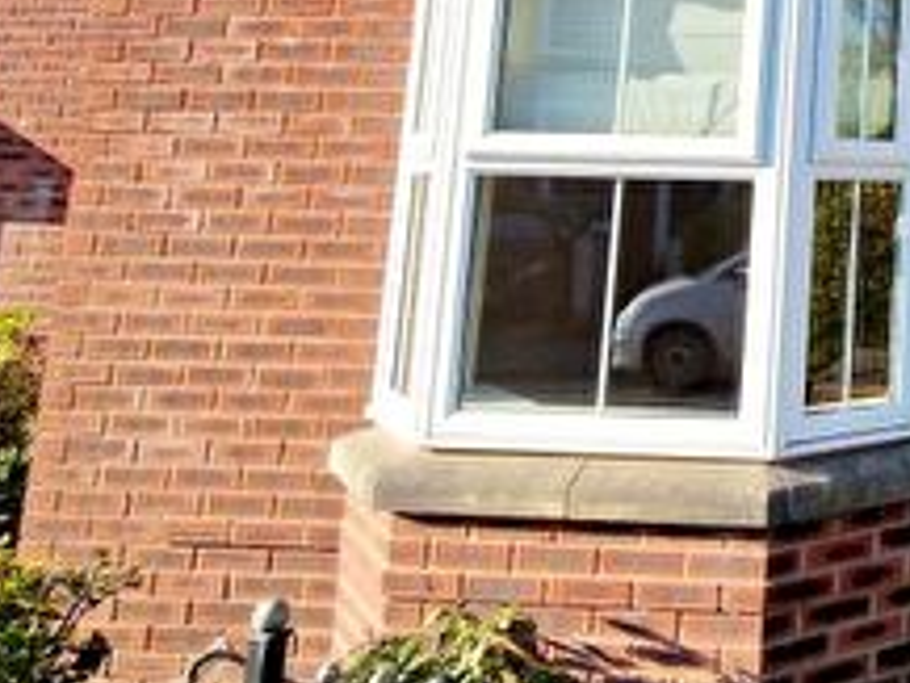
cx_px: 1078
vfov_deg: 31.9
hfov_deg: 35.7
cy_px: 10
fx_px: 1105
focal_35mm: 42
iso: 50
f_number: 2.2
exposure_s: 1/1000
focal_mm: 2.2
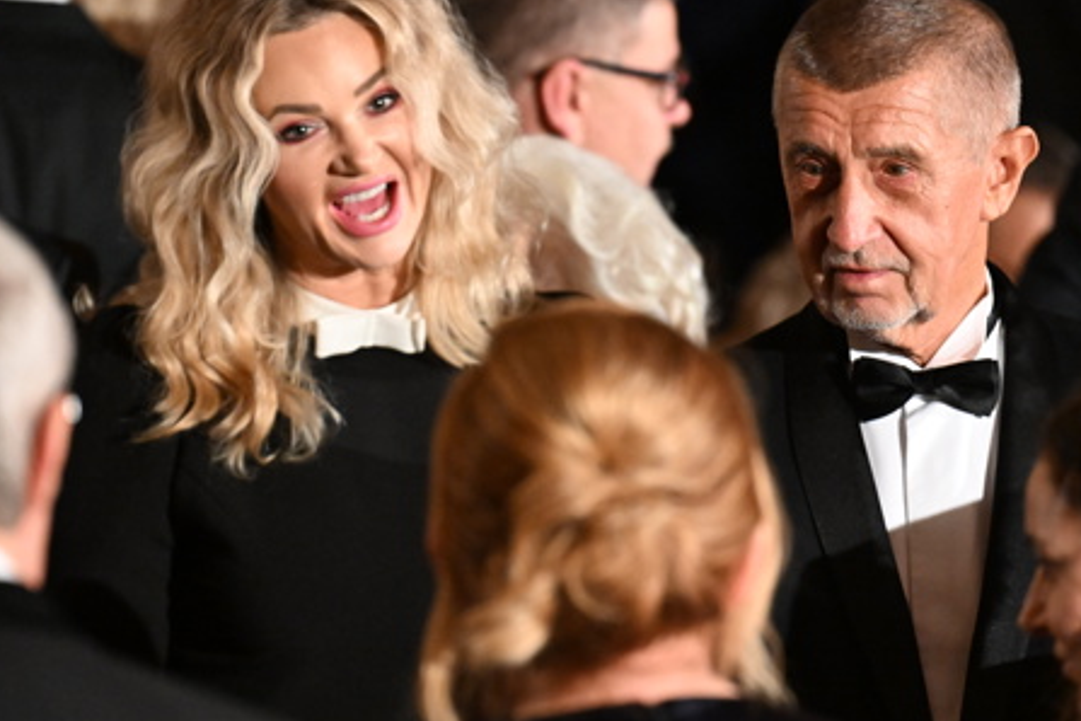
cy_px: 375
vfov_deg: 4.4
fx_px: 9278
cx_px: 607
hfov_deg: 6.7
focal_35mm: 309
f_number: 3.5
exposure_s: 1/250
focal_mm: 200
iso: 8000
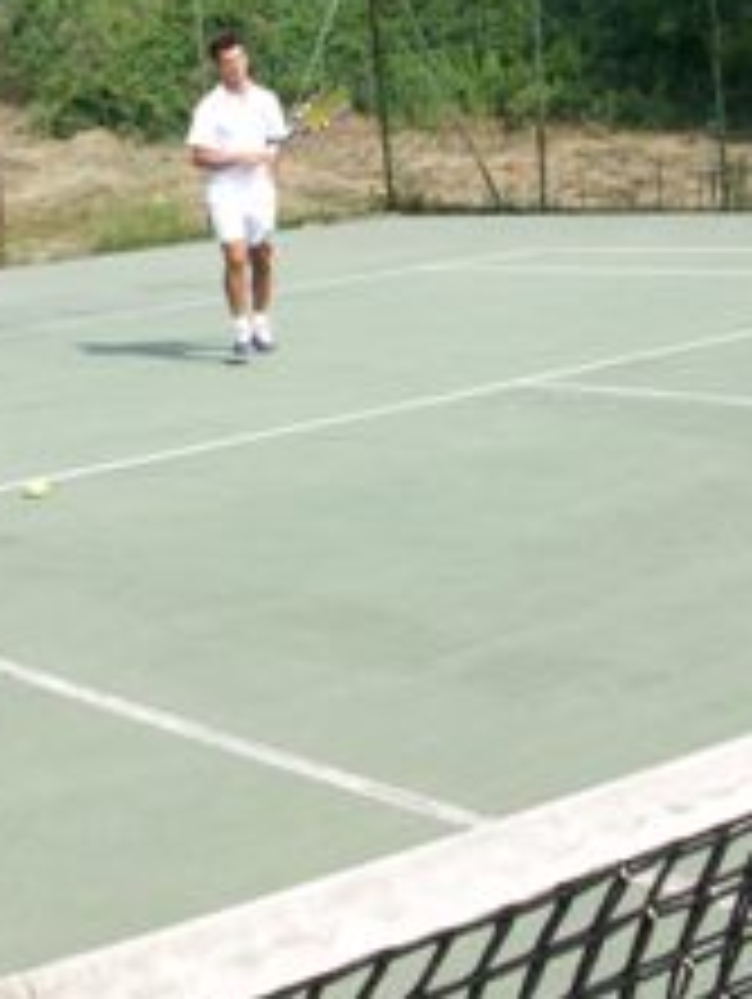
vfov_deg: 27.7
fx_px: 1995
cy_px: 238
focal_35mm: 69
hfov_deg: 21.3
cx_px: 333
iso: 64
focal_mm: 5.7
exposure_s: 1/253
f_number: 5.5
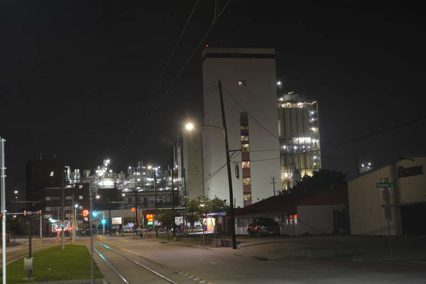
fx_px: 710
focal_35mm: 60
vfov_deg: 22.6
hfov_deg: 33.4
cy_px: 142
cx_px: 213
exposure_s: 1/5
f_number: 5
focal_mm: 40
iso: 800
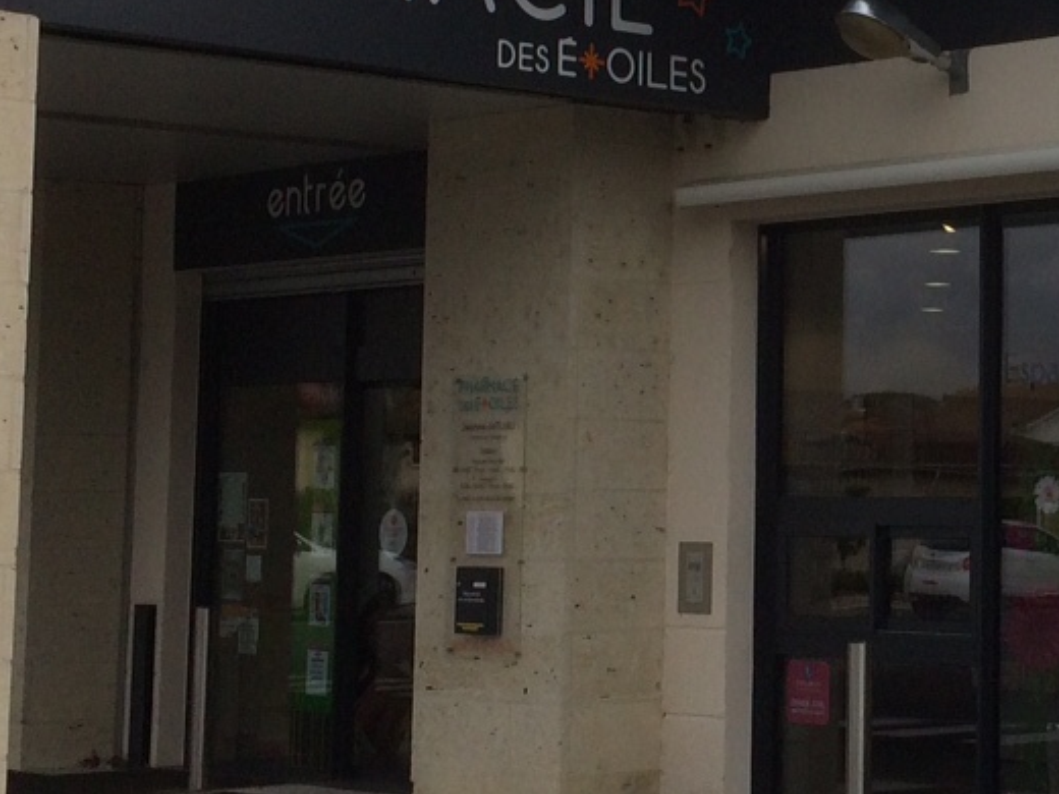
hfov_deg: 21.0
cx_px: 1004
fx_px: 2784
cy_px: 175
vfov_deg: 16.1
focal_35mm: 91
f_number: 2.2
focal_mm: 4.15
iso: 32
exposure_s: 1/3165
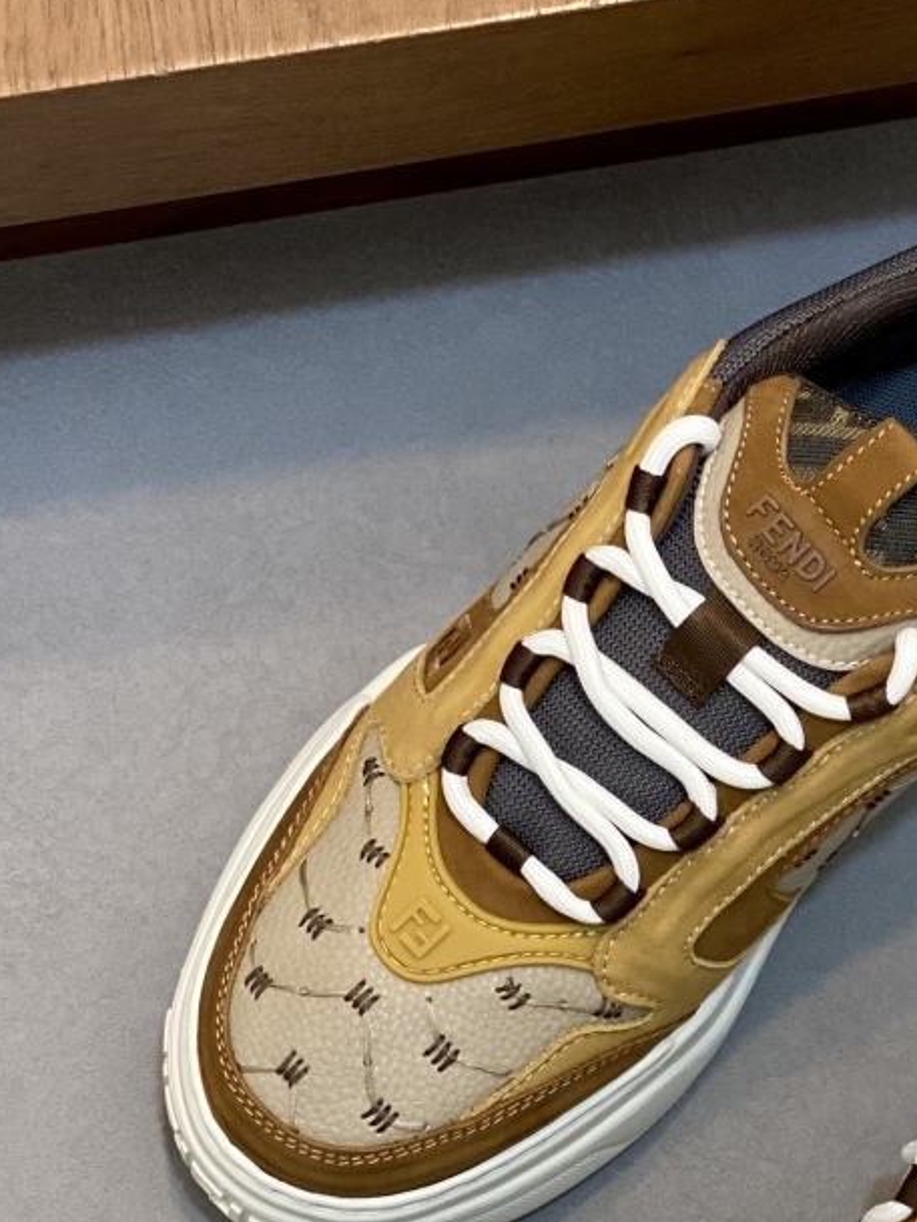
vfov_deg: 16.0
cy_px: 885
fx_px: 4343
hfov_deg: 11.9
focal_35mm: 123
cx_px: 867
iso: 125
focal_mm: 6
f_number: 2
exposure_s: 1/100
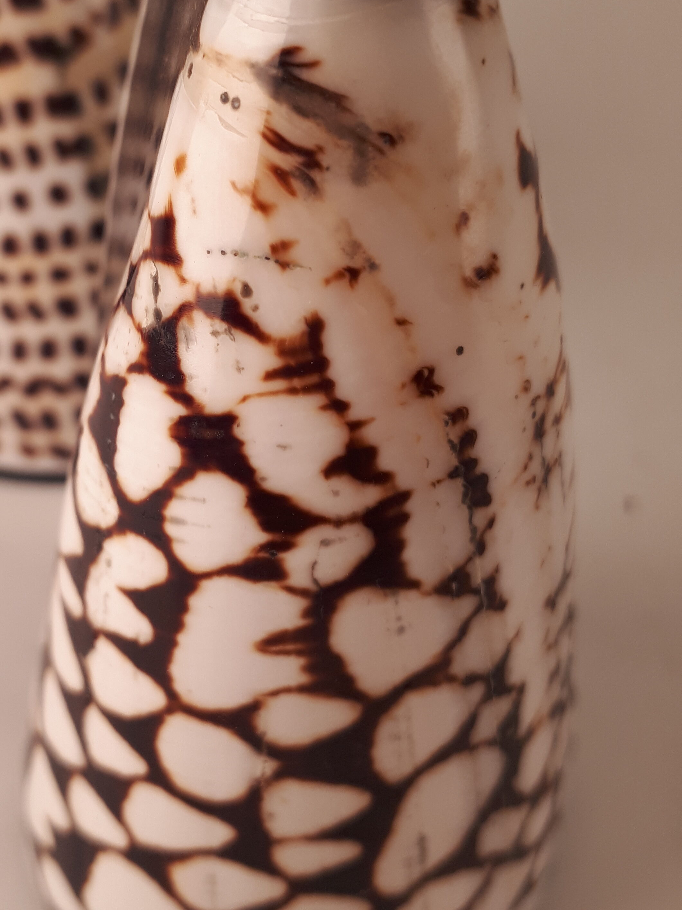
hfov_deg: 32.5
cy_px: 385
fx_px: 1156
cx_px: 206
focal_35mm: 44
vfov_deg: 42.8
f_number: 1.9
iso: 40
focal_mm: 3.6
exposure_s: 1/50
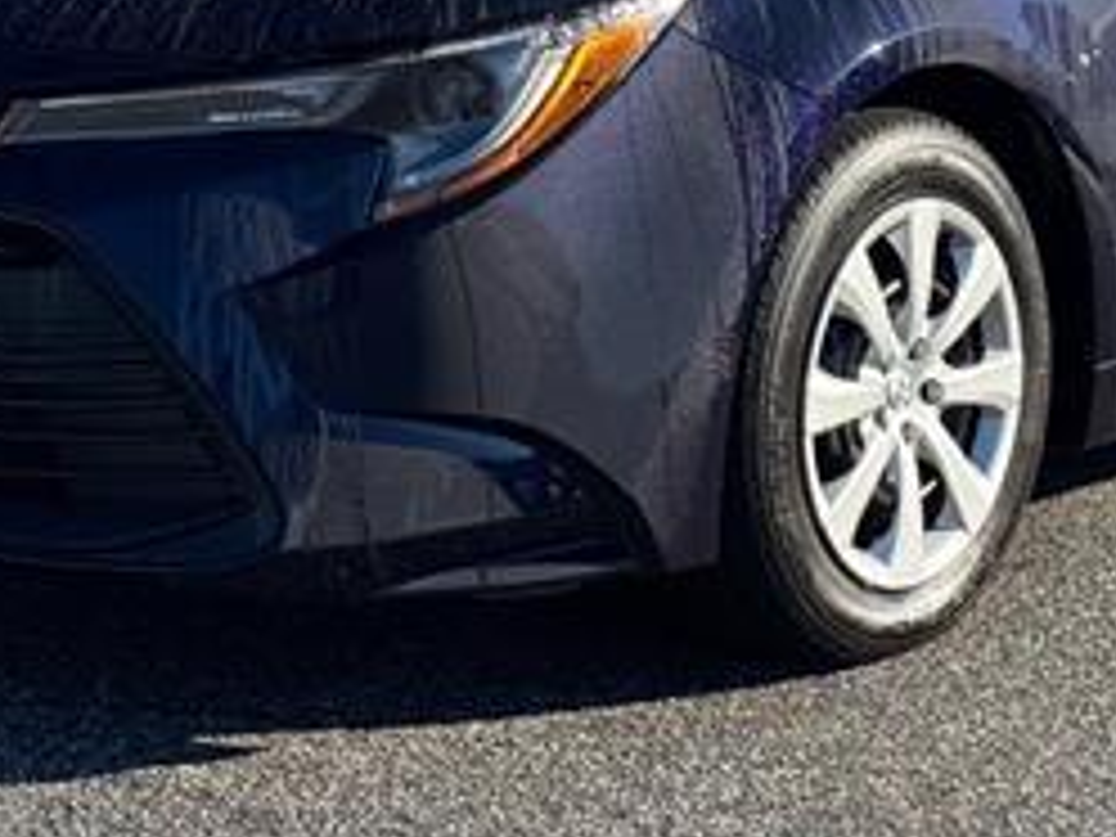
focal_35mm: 124
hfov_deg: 15.9
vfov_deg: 11.9
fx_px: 3998
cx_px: 760
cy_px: 86
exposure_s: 1/2959
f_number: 1.78
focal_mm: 6.76
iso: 64
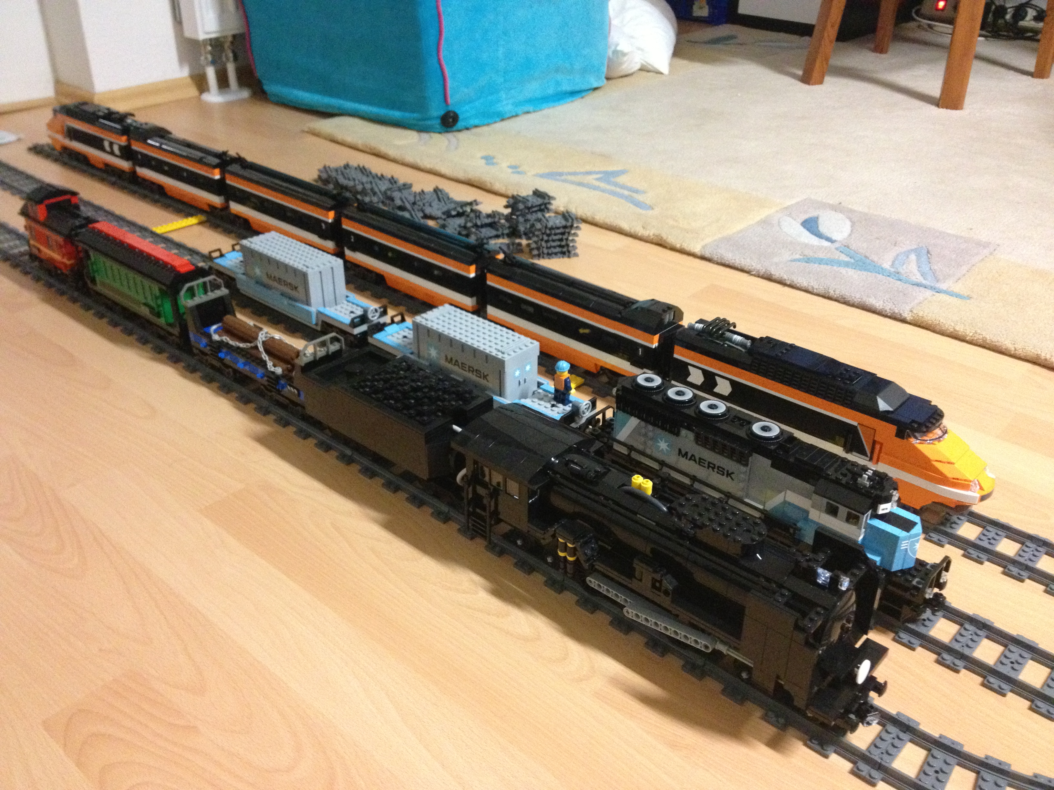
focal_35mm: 35
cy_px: 395
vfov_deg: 40.7
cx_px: 527
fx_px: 1066
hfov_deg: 52.6
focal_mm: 4.28
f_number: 2.4
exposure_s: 1/15
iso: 500
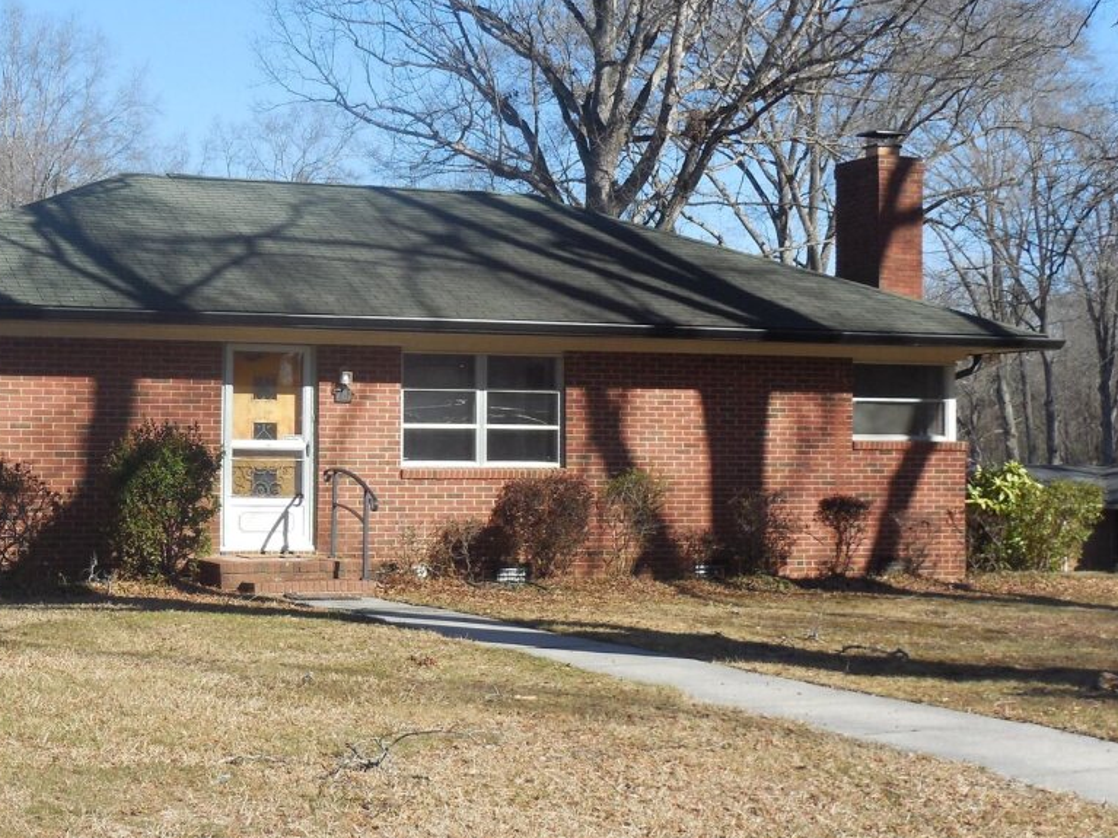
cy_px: 350
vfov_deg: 20.4
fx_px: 2325
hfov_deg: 27.0
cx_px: 480
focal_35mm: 72
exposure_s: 1/800
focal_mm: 8.2
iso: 125
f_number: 3.8
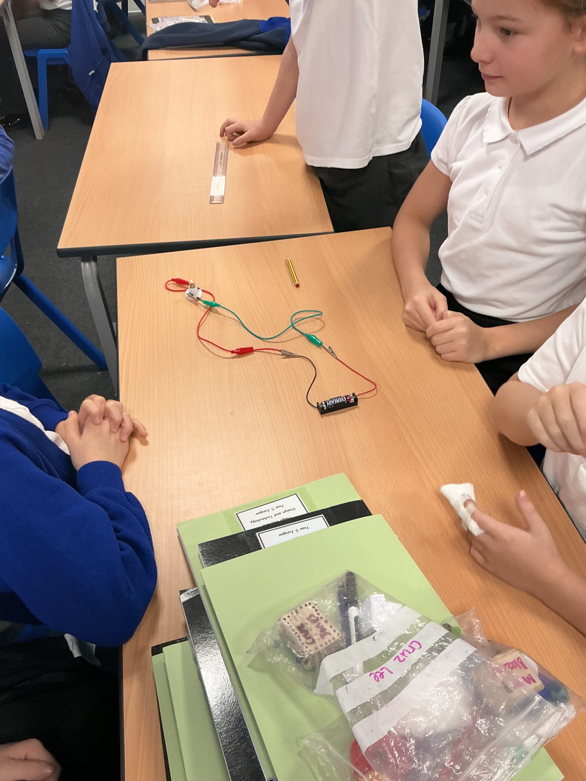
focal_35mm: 29
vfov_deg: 61.7
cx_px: 293
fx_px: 655
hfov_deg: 48.2
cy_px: 390
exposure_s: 1/60
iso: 64
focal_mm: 3
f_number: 1.8
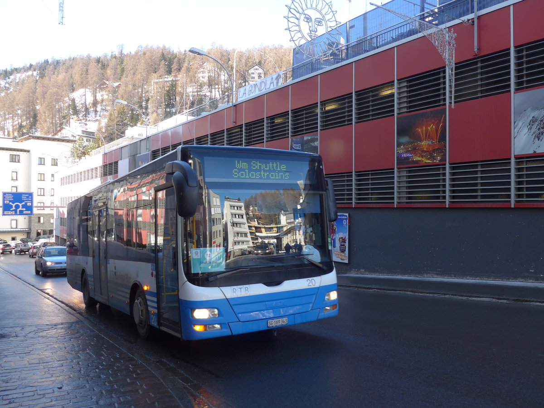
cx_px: 272
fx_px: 456
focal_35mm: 29
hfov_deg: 61.7
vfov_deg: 48.2
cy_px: 204
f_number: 2.8
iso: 100
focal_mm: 6
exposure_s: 1/250
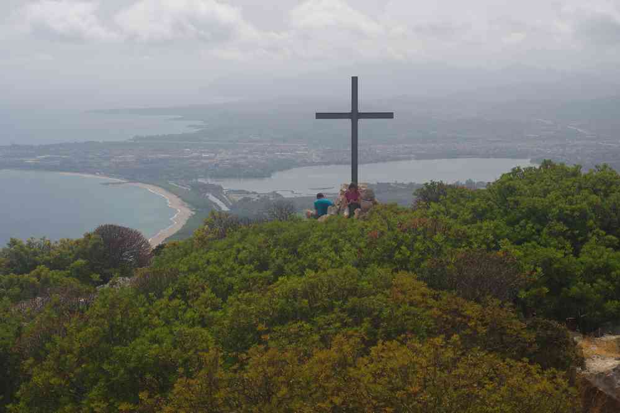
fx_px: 1421
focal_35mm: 82
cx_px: 310
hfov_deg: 24.6
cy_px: 206
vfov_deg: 16.6
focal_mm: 55
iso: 200
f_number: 11
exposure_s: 1/160
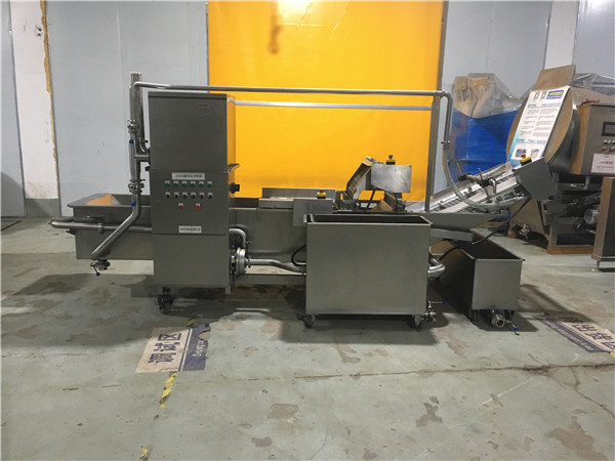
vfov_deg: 48.2
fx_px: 515
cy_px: 230
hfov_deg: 61.7
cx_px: 308
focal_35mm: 29
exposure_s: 1/17
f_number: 2.2
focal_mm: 4.15
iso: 200
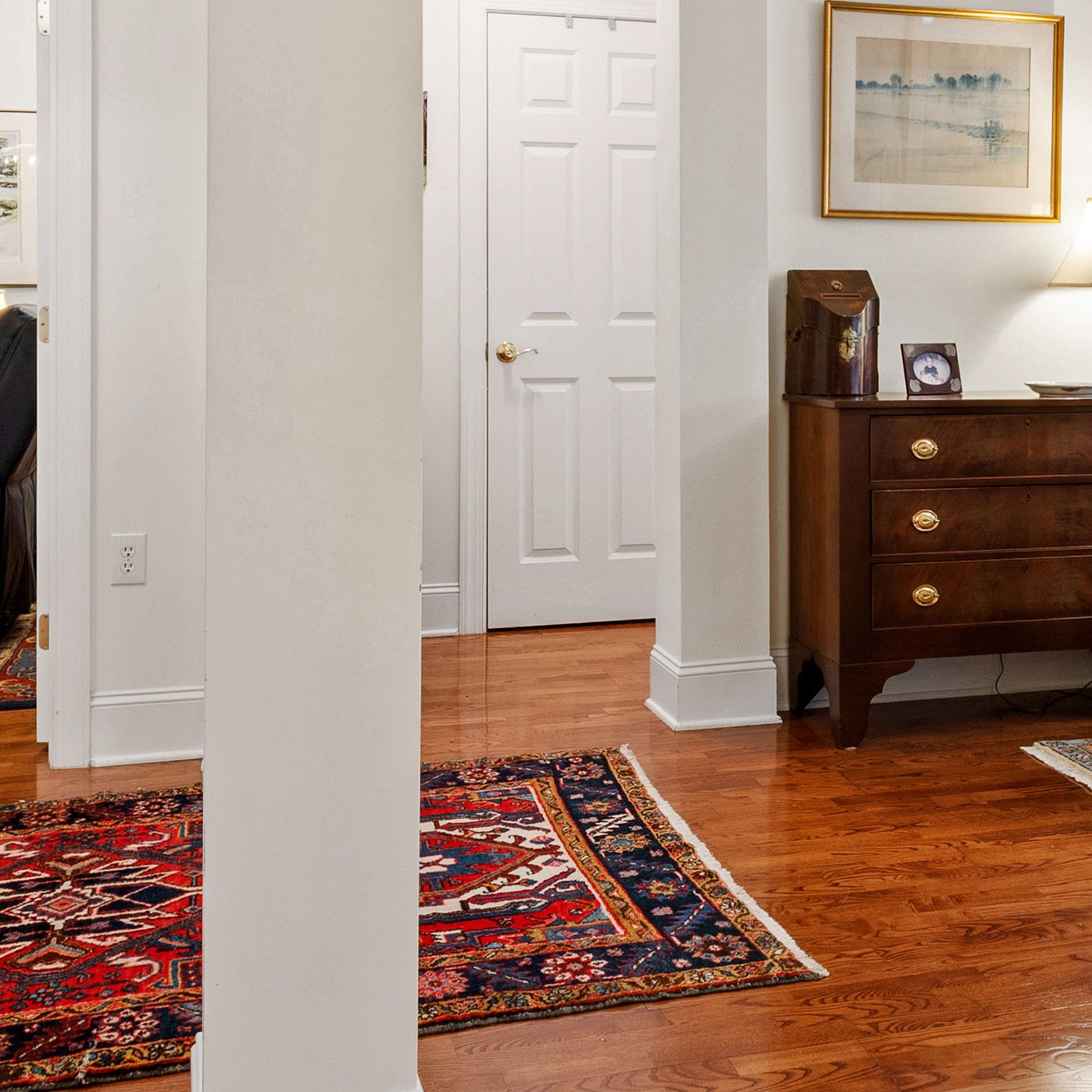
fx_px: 1535
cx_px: 753
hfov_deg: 38.6
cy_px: 261
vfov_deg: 38.1
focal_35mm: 43
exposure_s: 1
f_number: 8
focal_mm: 10
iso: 100
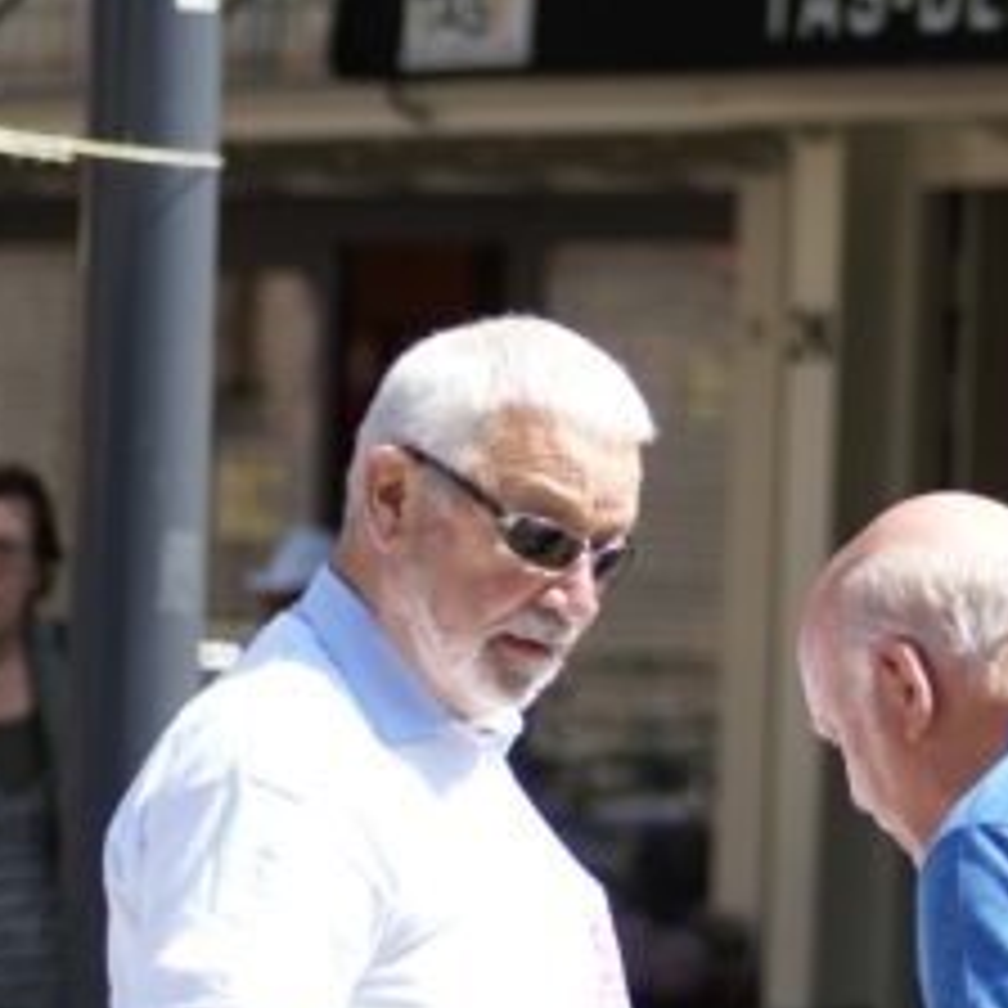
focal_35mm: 410
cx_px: 886
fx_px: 13507
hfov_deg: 4.3
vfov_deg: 4.3
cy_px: 810
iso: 100
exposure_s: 1/320
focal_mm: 120
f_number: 5
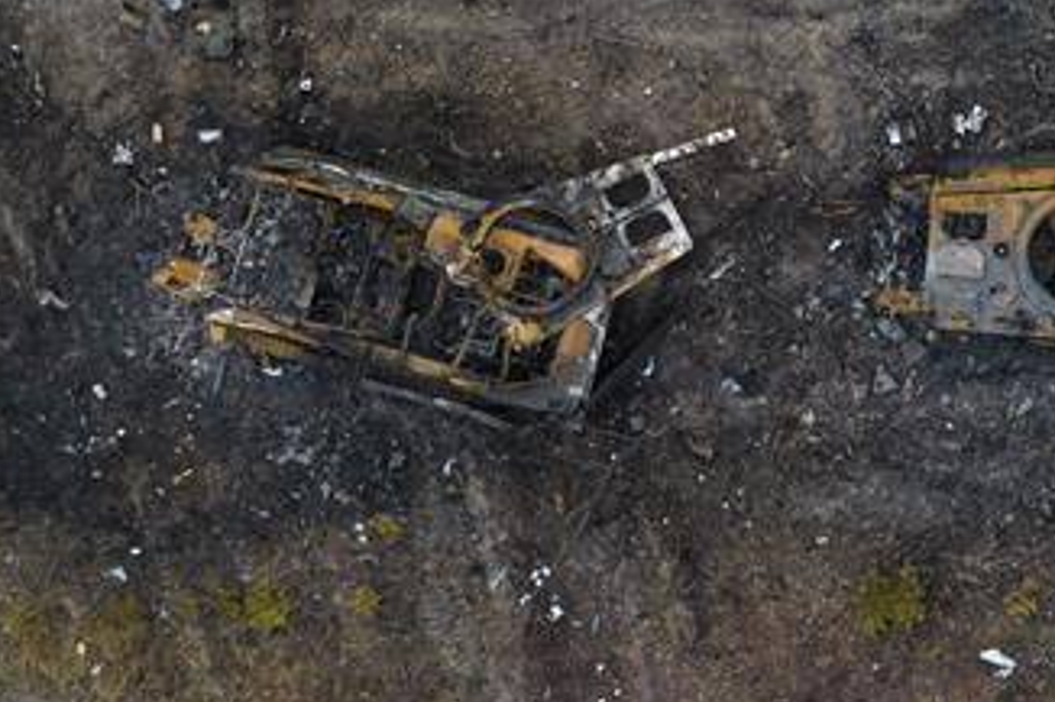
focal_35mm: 69
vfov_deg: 19.5
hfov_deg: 28.1
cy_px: 113
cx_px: 951
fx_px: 2021
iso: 130
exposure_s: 1/15
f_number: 2.8
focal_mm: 8.38
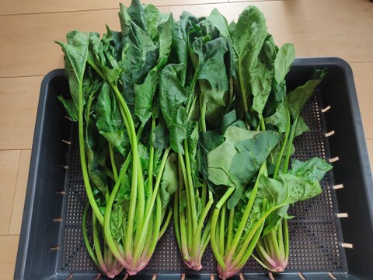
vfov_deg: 53.1
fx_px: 280
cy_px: 140
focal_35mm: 26
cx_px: 186
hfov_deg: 67.3
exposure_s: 1/33
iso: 382
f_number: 1.79
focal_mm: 4.74
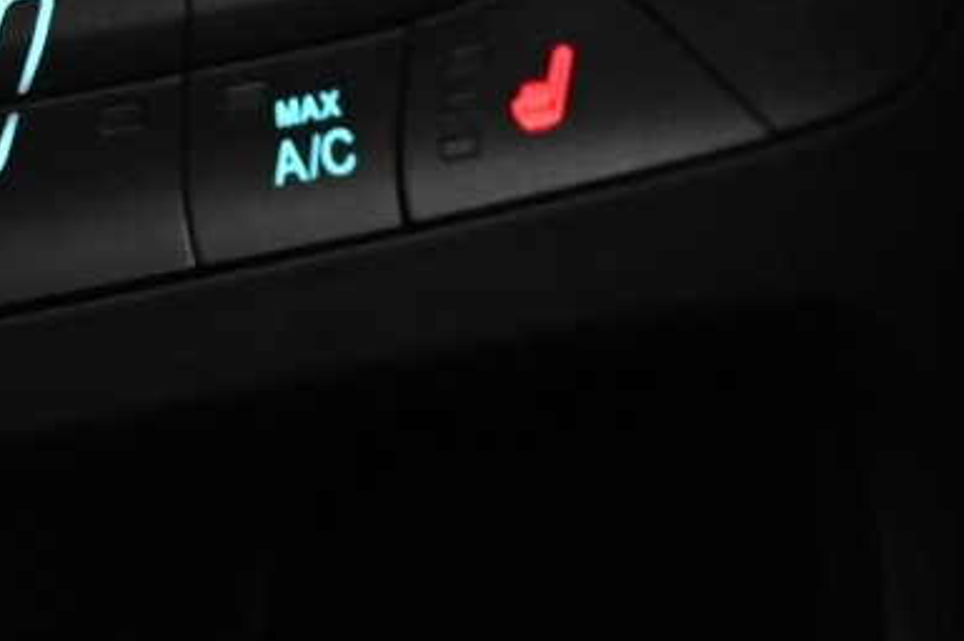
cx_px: -220
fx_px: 3803
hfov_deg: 14.0
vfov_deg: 9.4
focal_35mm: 142
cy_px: -220
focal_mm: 22.5
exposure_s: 1/40
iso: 5000
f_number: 4
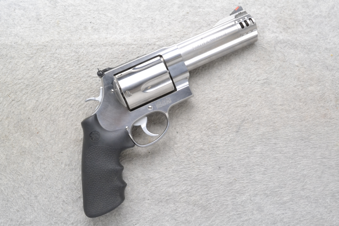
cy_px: 113
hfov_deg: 41.1
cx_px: 170
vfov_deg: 28.1
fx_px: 452
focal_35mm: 48
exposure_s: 1/60
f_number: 20
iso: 3200
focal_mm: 32
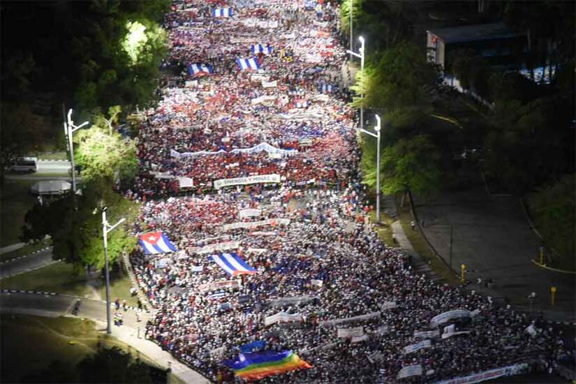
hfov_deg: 17.1
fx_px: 1920
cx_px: 288
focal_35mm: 120
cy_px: 192
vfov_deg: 11.4
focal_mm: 120
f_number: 4
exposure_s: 1/40
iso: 6400
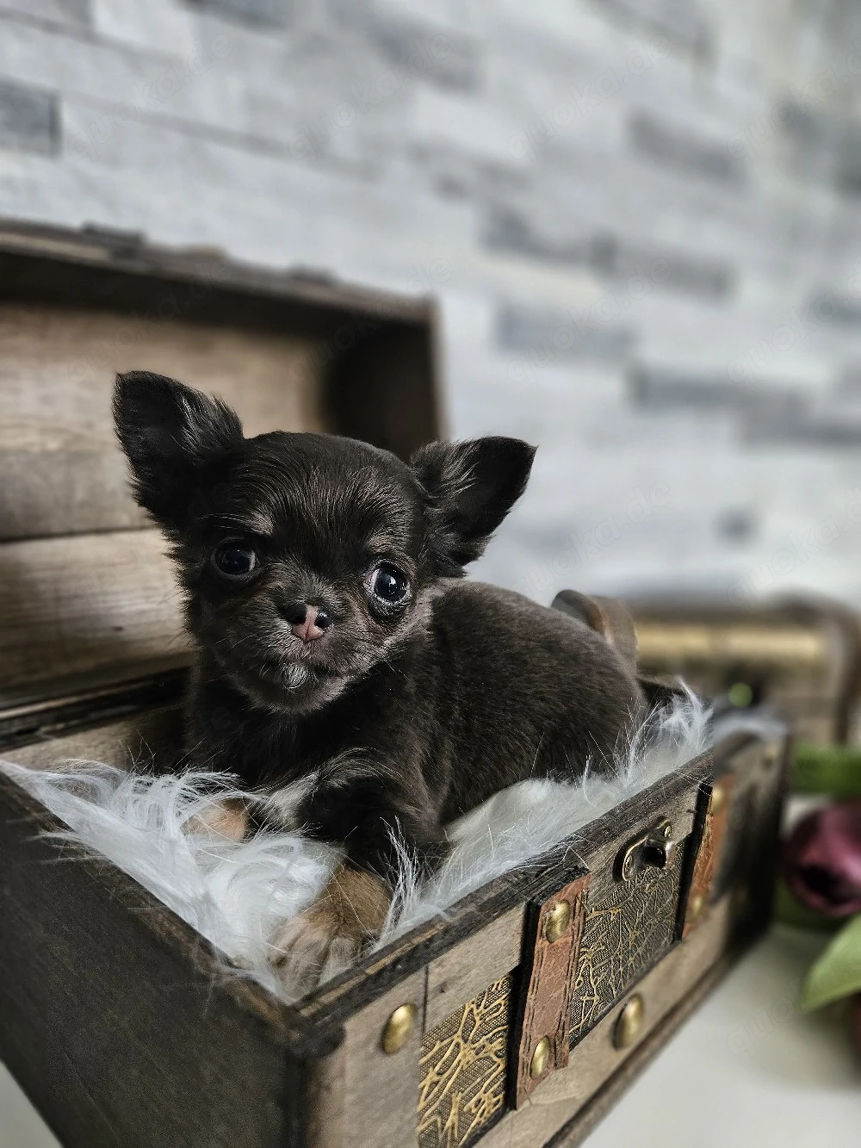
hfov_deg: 58.9
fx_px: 763
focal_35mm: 23
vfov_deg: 73.9
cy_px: 574
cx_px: 430
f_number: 1.8
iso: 250
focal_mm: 5.4
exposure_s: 1/100
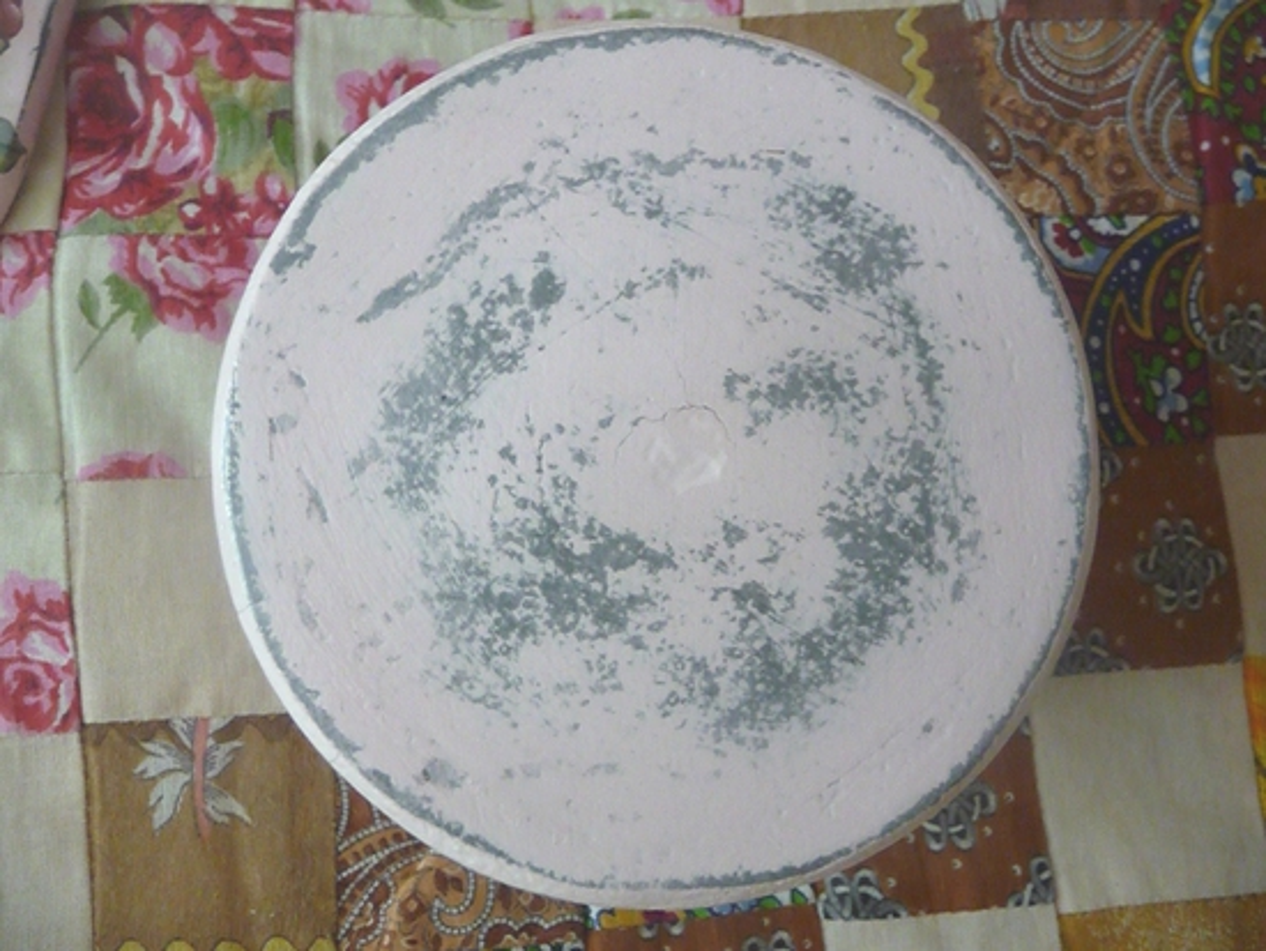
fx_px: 1024
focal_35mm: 28
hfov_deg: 63.4
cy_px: 476
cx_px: 633
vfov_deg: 49.8
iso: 800
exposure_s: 1/50
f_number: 3.3
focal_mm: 4.7
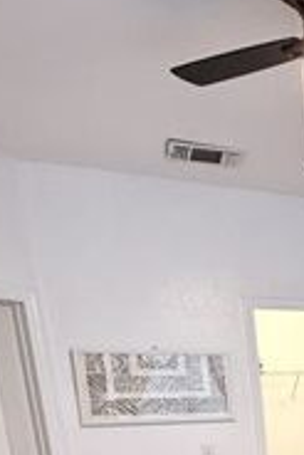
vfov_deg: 38.4
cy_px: 500
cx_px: 416
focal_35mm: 42
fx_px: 531
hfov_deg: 26.2
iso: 320
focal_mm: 2.22
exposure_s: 1/60
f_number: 2.2
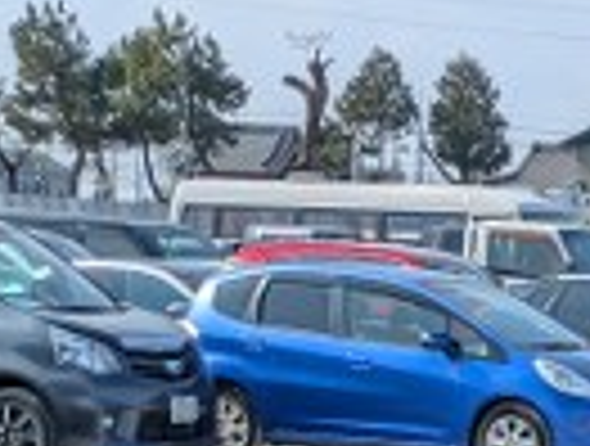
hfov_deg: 12.6
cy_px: 1162
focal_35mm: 152
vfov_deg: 8.7
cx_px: 736
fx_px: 2598
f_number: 1.89
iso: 45
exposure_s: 1/2222
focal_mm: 5.43
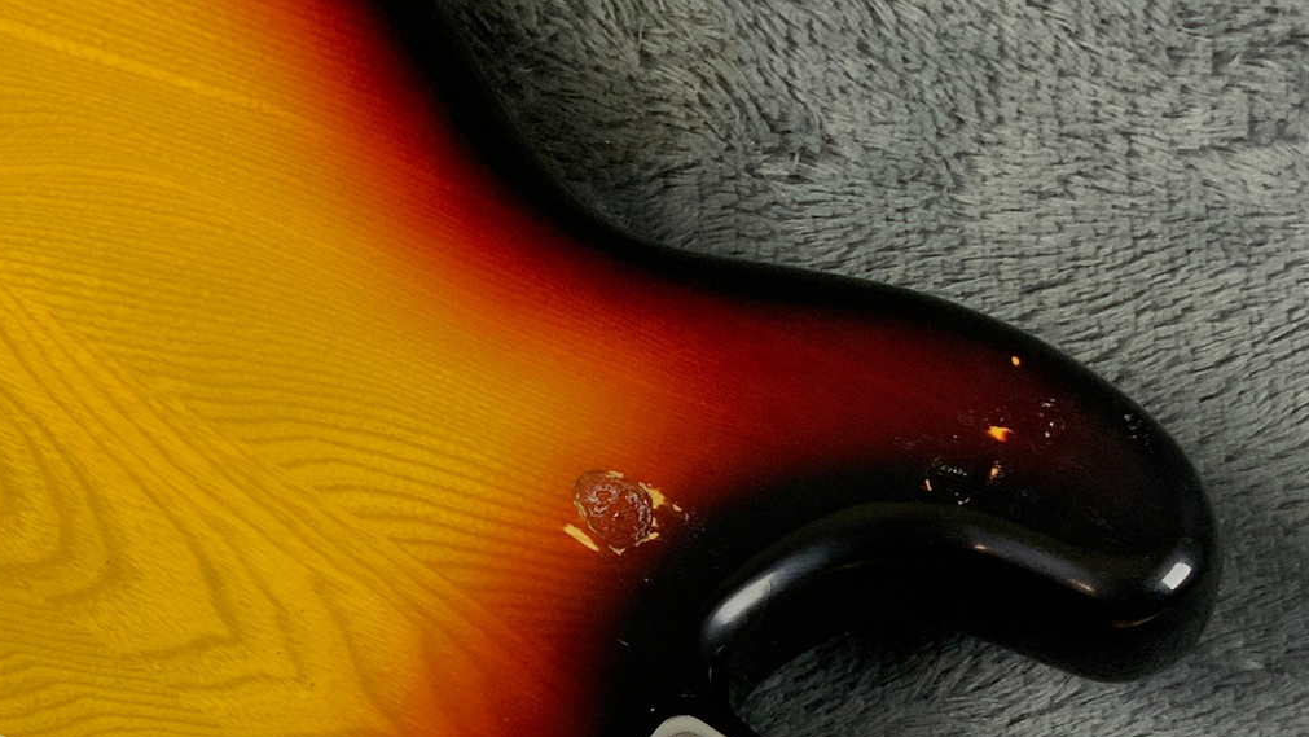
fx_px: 2777
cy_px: 776
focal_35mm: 80
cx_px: 460
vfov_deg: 14.8
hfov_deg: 26.4
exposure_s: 1/50
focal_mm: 3
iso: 64
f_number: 1.8
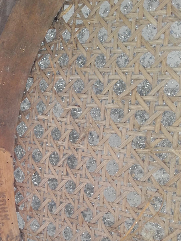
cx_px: 31
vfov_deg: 35.6
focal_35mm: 53
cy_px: 173
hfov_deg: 26.9
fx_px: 370
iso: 50
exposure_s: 1/132
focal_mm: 3.3
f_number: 2.2
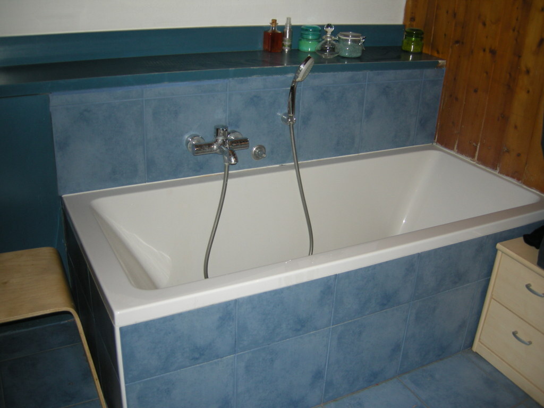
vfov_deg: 39.7
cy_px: 204
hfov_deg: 51.4
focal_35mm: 36
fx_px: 566
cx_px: 272
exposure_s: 1/60
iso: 64
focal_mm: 7.5
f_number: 2.7
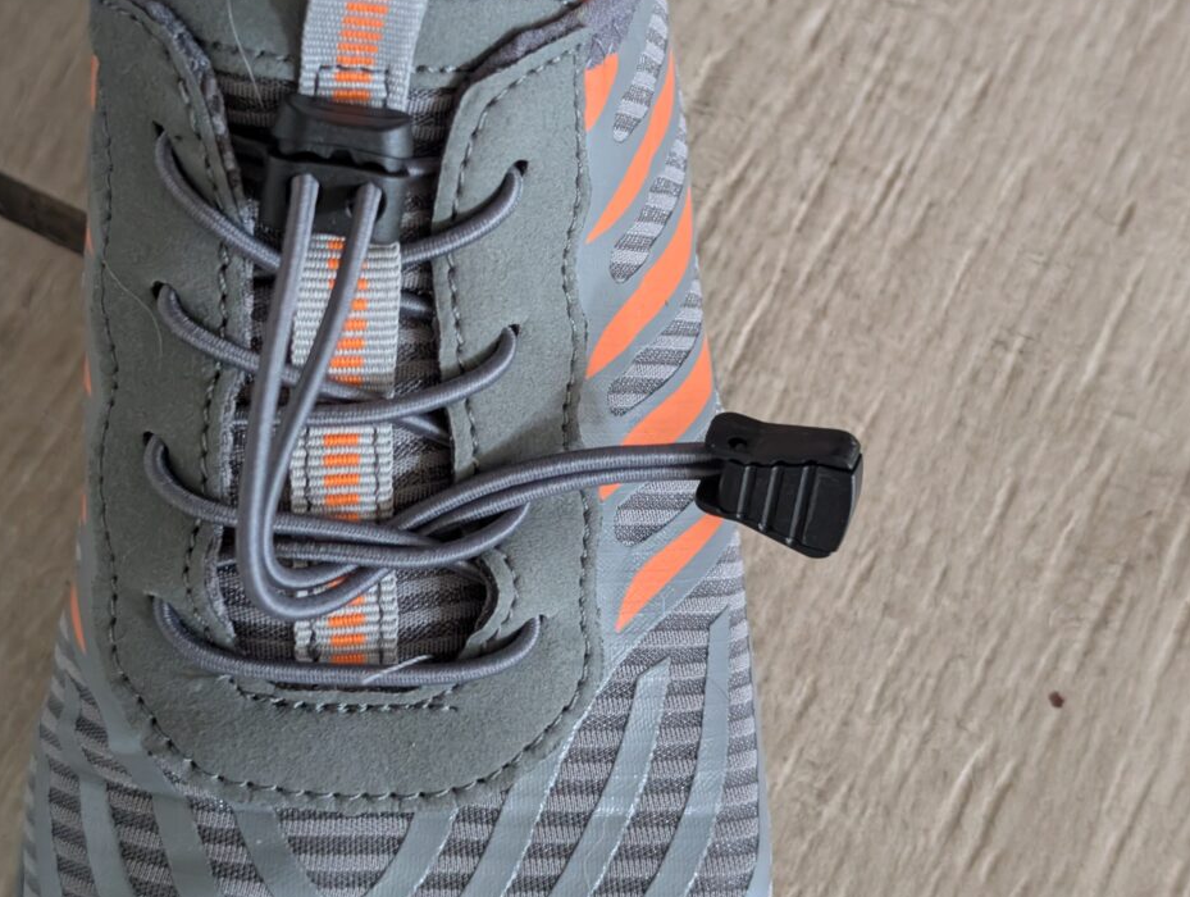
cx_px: 542
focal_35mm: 54
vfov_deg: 27.1
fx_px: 1859
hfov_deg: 35.5
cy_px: 415
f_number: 1.68
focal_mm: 6.9
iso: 770
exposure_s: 1/103
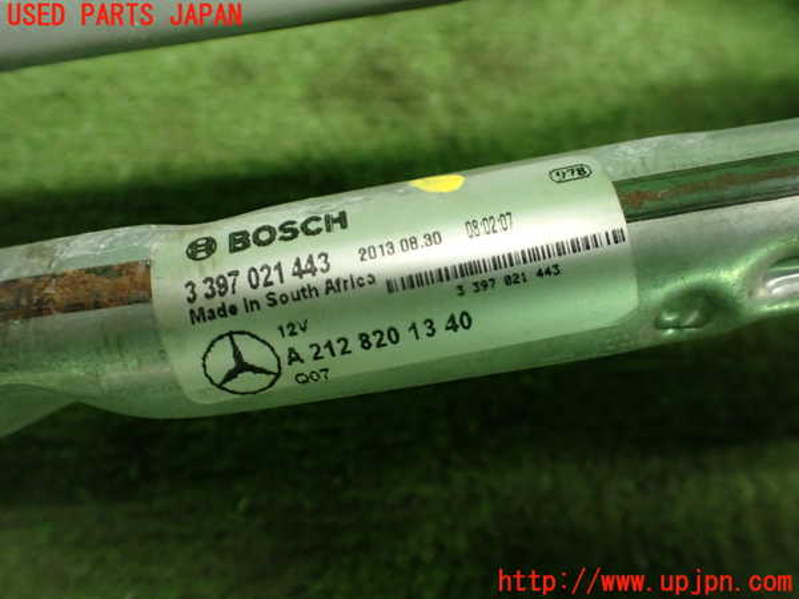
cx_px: 400
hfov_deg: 60.0
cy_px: 300
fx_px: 692
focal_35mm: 30
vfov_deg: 46.8
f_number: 2.3
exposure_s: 1/80
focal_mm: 5.4
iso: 800
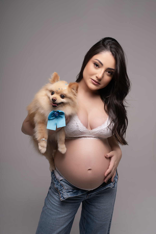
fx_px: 227
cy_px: 117
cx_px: 78
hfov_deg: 37.9
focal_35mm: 35
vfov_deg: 54.4
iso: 100
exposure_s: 1/160
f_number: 5.6
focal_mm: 35
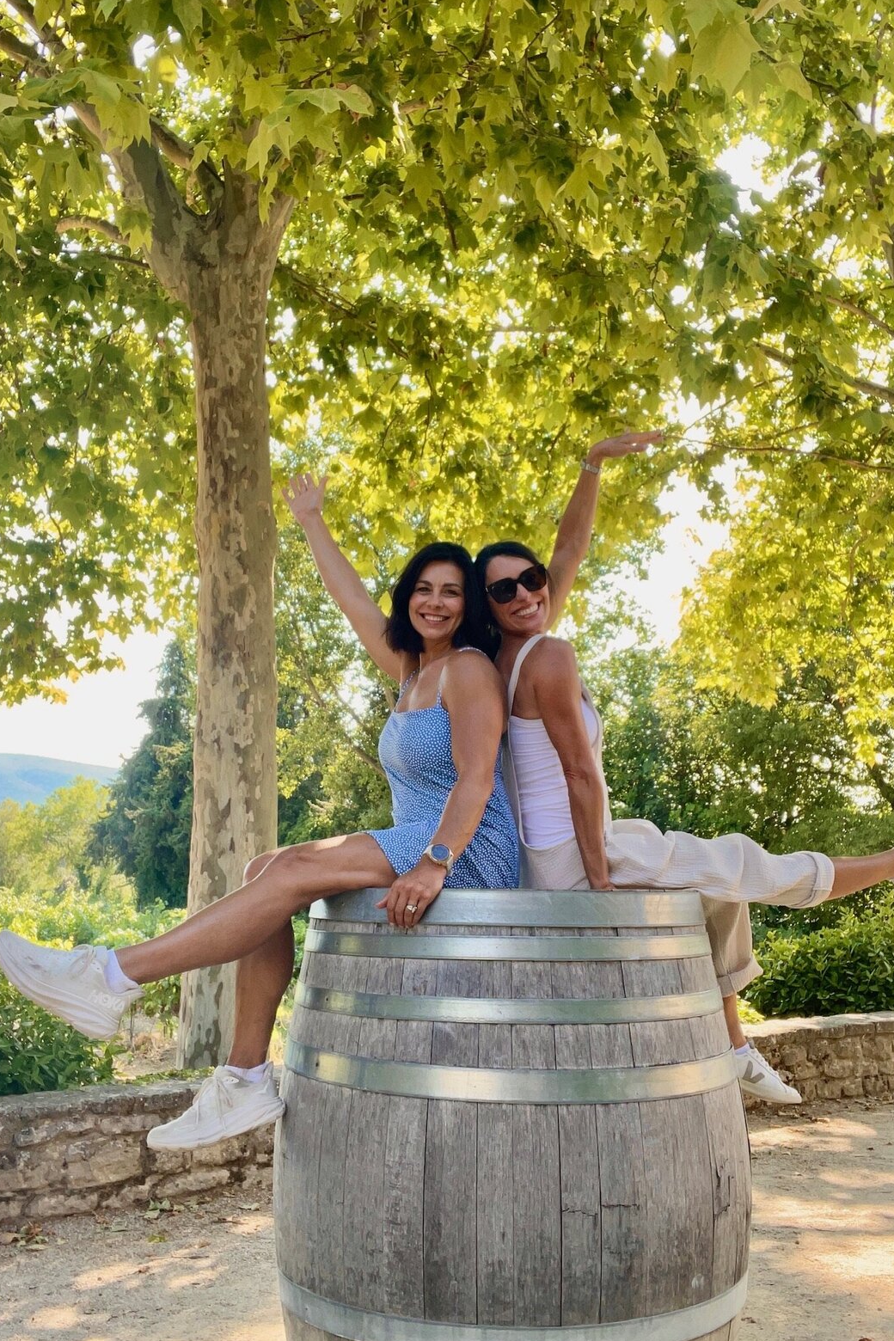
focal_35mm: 32
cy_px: 670
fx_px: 1192
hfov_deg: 41.1
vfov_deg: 58.7
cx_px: 413
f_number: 2.2
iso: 25
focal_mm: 2.71
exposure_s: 1/127
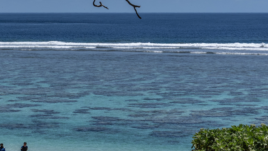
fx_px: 1080
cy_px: -36
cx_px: 39
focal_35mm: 152
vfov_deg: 7.9
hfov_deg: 14.0
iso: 200
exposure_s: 1/1000
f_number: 8
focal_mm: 39
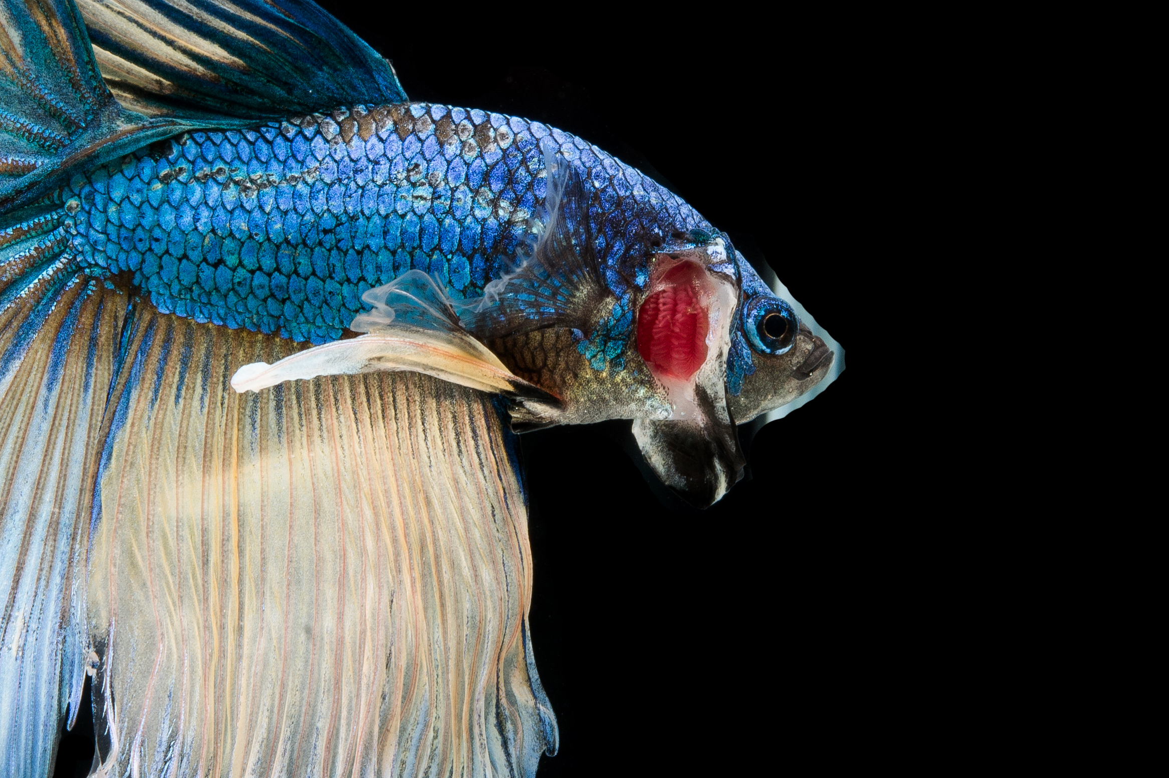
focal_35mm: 155
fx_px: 5030
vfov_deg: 8.8
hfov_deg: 13.2
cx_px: 176
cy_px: 319
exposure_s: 1/100
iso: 200
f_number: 22
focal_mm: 60
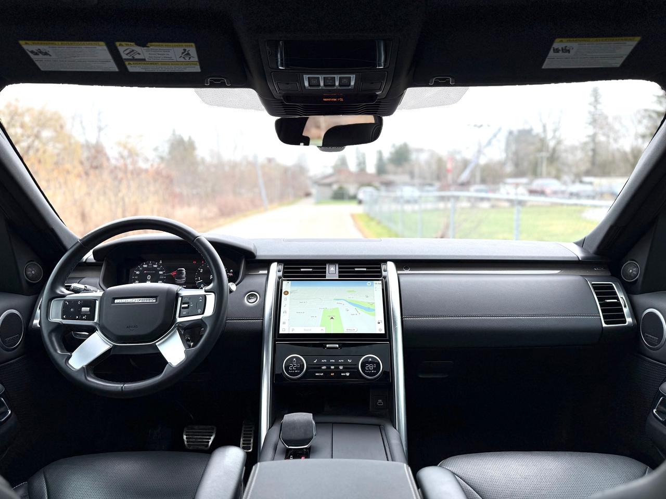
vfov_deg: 56.8
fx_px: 462
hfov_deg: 71.6
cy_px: 250
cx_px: 333
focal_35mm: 24
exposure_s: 1/528
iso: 100
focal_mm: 6.76
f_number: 1.78
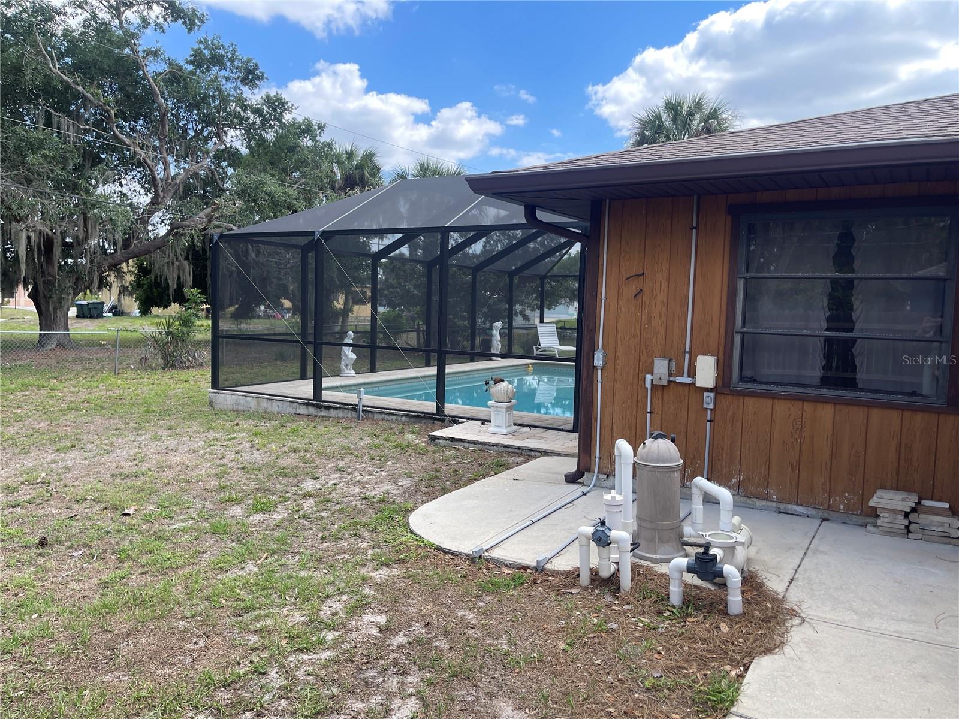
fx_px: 693
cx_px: 480
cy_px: 360
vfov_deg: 54.9
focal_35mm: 25
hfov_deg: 69.4
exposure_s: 1/791
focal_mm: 5.1
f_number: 1.6
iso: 32
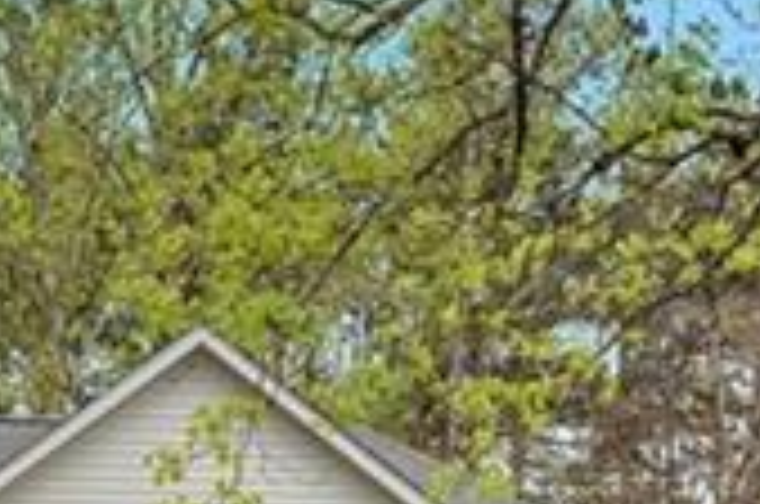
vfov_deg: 6.3
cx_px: 121
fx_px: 4467
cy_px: 938
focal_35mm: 212
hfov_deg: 9.7
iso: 100
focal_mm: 35
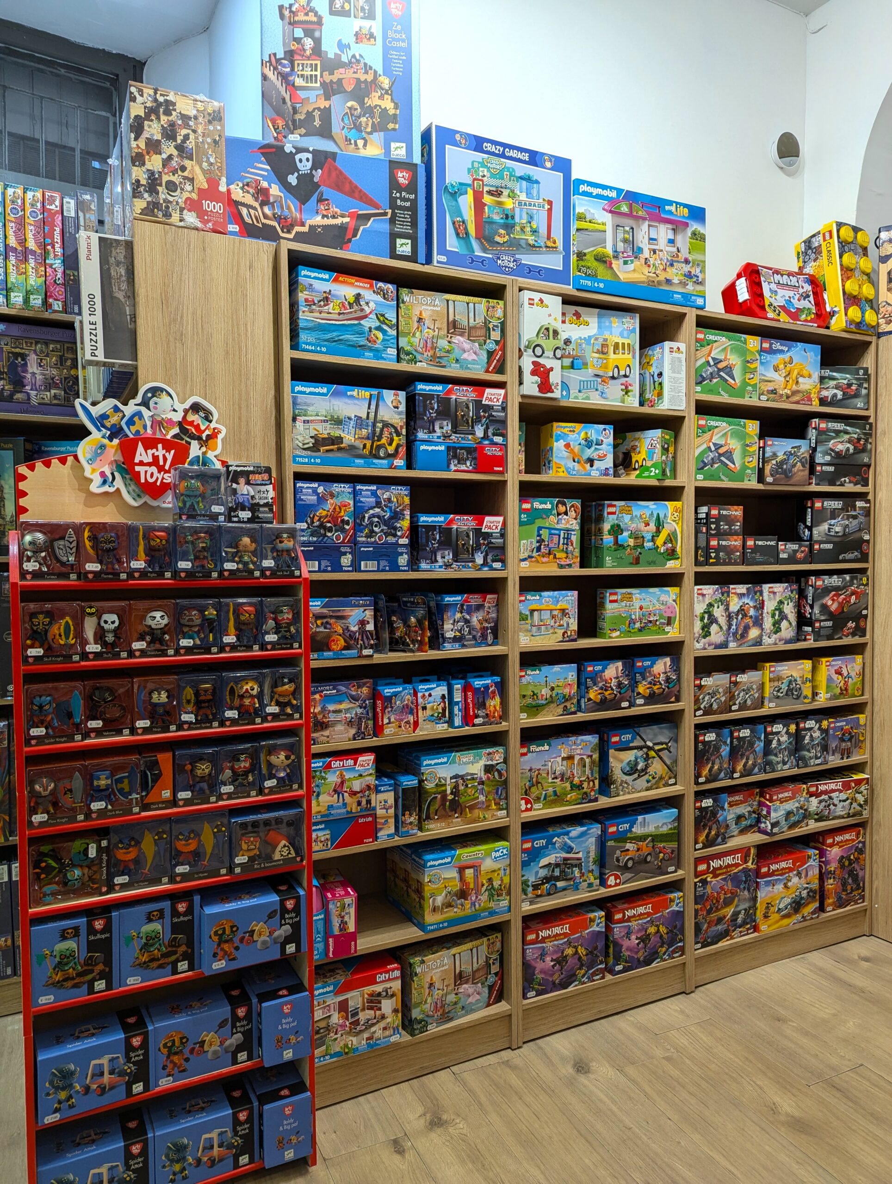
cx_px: 446
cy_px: 592
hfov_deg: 56.9
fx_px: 822
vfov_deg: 71.5
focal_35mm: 24
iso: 73
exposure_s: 1/25
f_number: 1.85
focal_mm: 6.81
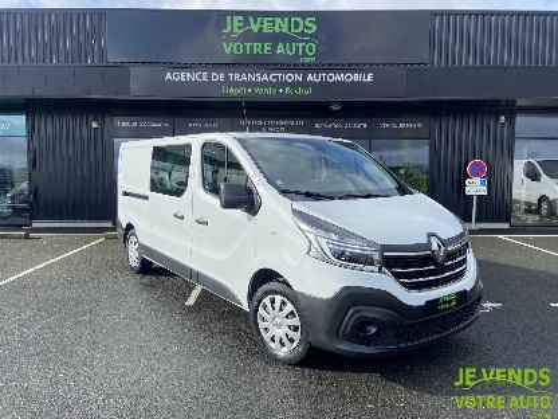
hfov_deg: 67.3
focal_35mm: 26
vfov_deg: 53.1
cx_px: 279
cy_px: 210
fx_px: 419
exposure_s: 1/2028
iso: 32
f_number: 1.8
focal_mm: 4.25
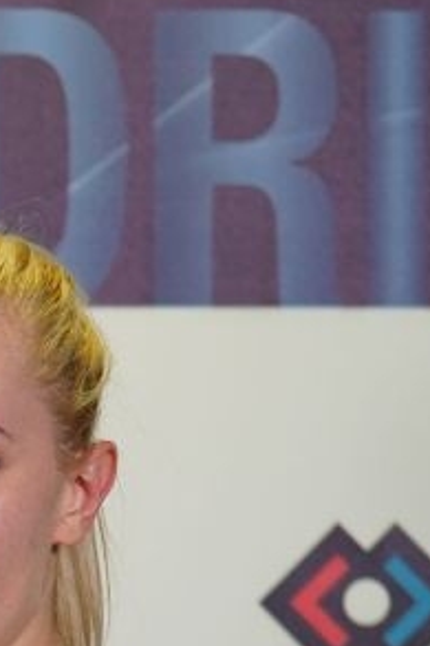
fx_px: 5955
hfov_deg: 4.1
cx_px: -419
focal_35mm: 332
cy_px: 950
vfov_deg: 6.1
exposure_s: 1/250
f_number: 2.8
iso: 1250
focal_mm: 81
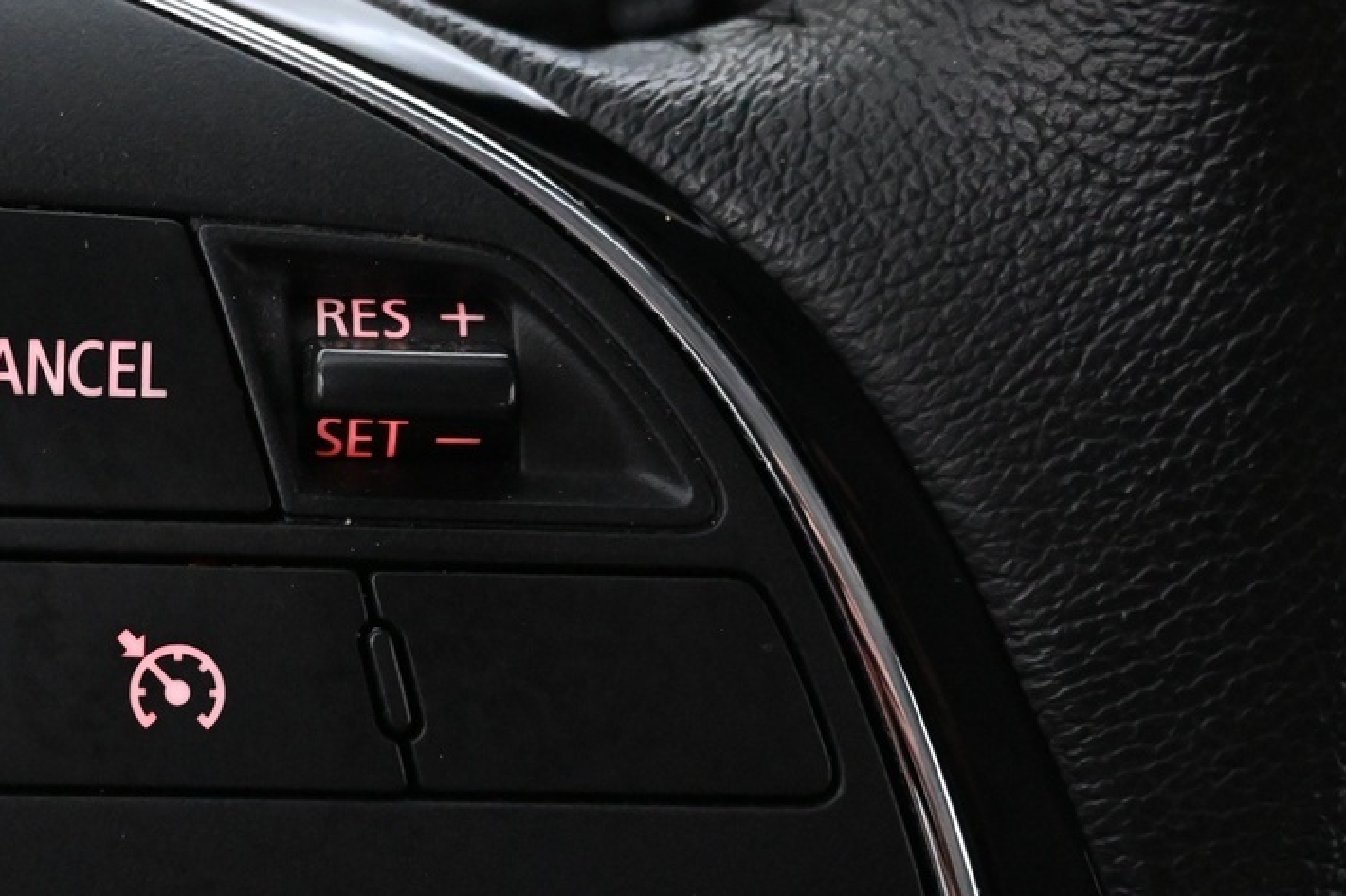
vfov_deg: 18.5
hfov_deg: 26.7
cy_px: 464
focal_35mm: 74
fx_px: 2750
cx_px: 184
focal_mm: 21.5
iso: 5000
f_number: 4
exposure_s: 1/30
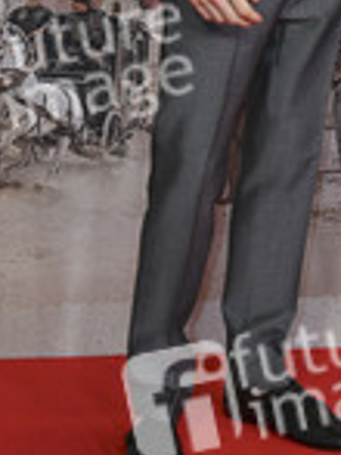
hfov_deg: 8.2
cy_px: -77
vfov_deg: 10.8
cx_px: 372
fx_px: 2368
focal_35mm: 180
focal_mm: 69
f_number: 5.6
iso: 800
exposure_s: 1/160
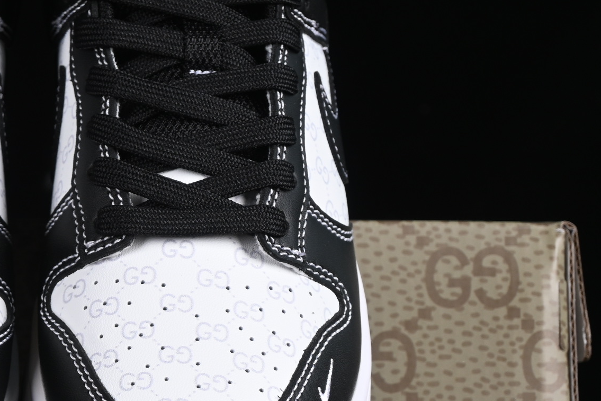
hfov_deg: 11.1
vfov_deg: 7.5
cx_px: 19
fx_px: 3072
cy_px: 247
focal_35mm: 184
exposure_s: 1/60
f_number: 6.3
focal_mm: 50
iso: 160
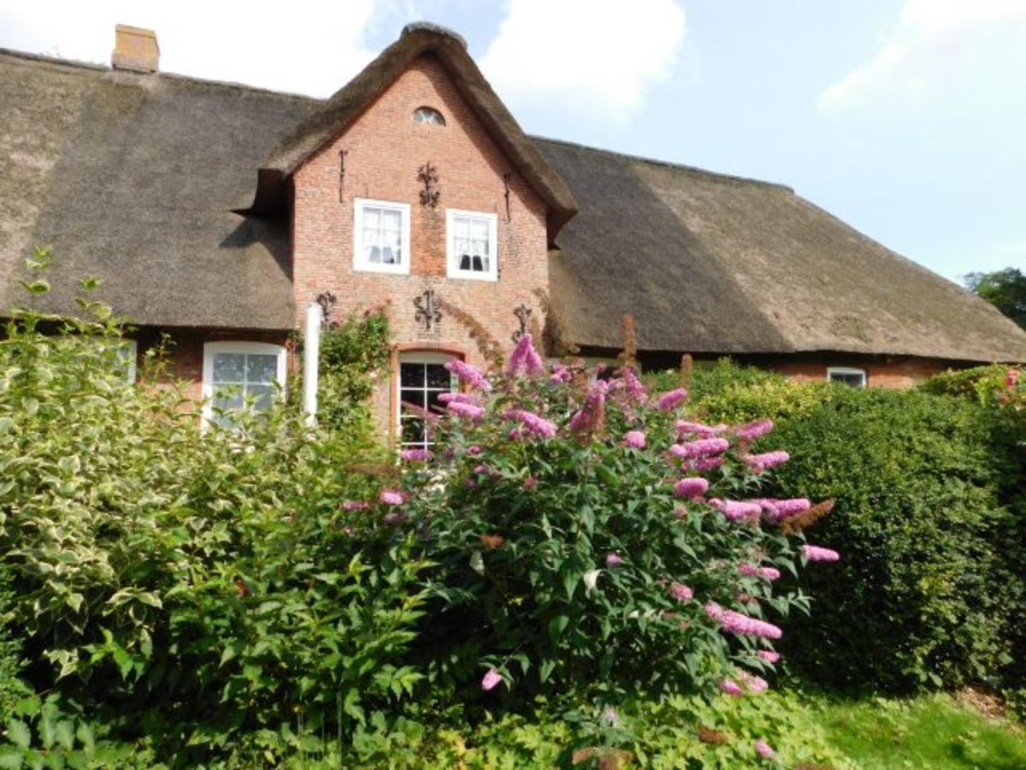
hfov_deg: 73.9
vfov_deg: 58.9
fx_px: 682
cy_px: 385
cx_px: 513
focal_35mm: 23
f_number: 3
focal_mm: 4
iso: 125
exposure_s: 1/800
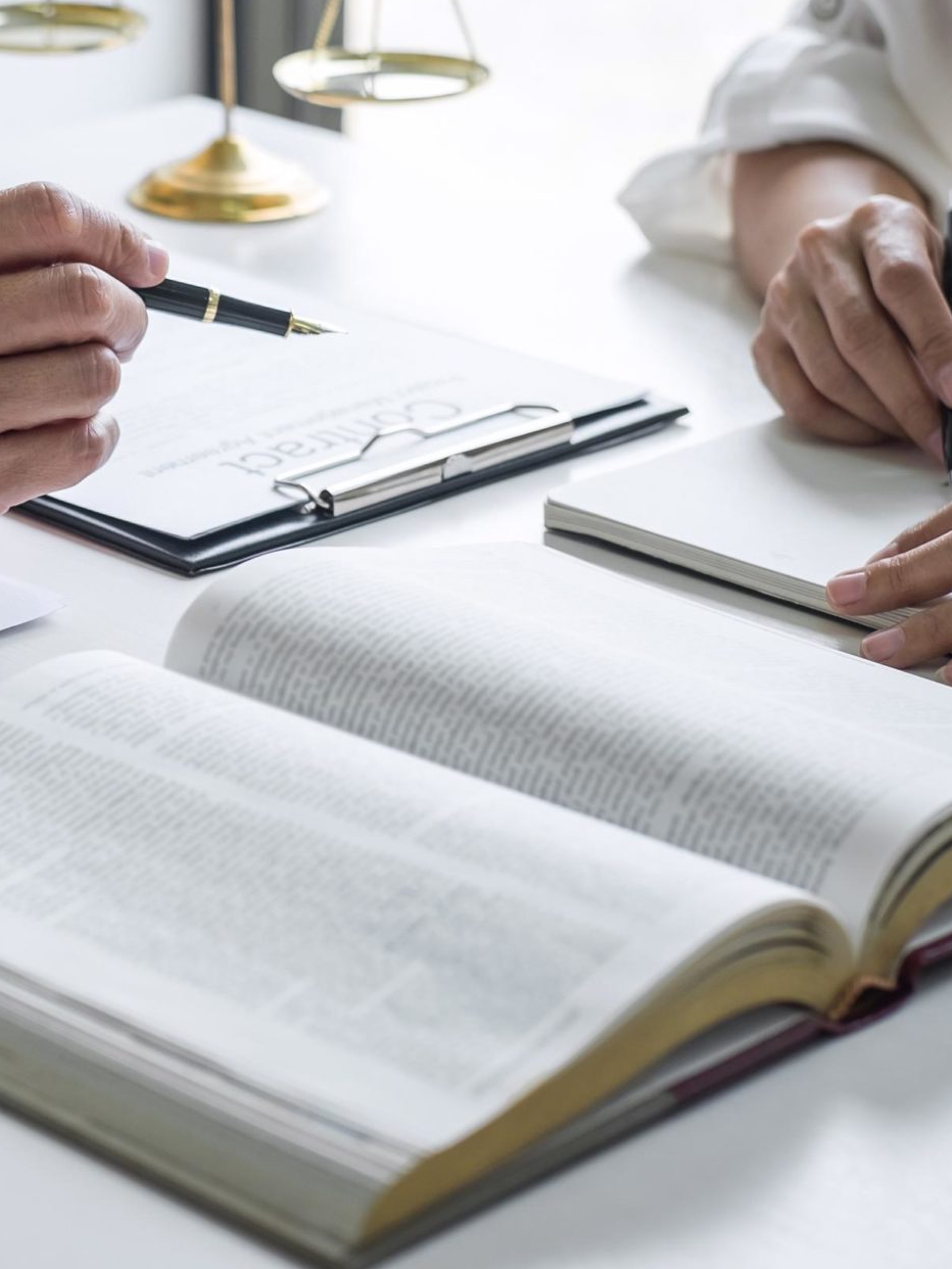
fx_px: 3849
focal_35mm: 105
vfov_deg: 18.7
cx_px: 154
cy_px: 475
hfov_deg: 14.0
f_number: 2.8
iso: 200
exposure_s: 1/125
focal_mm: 35
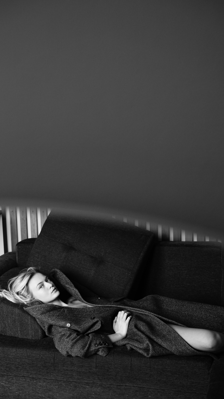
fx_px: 560
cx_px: 101
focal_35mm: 53
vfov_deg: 39.2
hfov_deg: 22.6
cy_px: 200
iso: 1250
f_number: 2.8
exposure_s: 1/100
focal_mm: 50
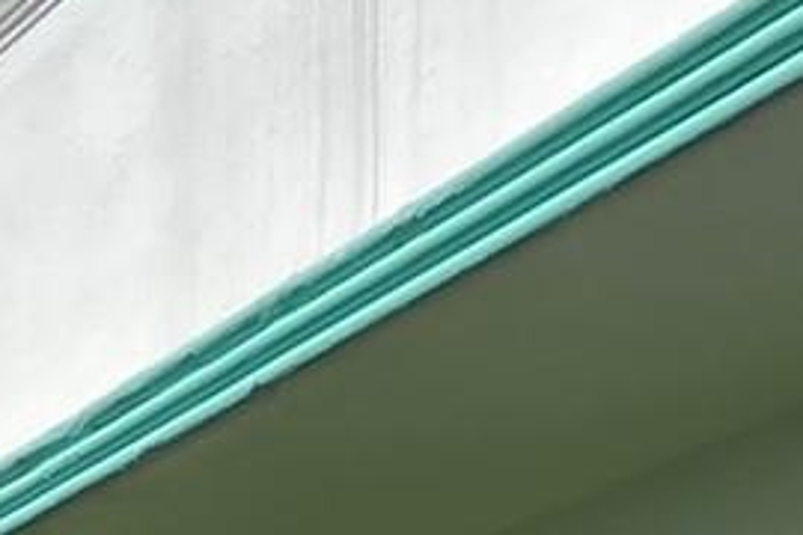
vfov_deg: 7.8
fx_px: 3569
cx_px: -1320
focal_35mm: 160
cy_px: 1418
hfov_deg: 10.4
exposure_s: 1/2457
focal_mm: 5.7
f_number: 1.5
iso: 50
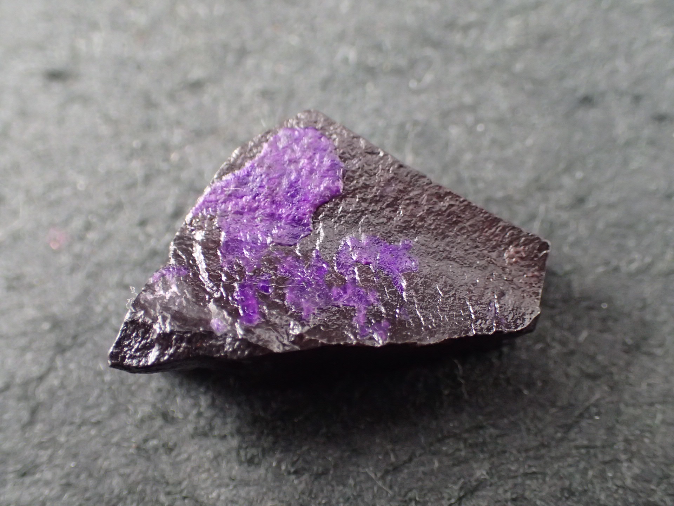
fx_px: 896
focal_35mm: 46
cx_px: 337
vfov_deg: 31.5
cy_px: 253
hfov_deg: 41.2
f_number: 3.1
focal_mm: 8.41
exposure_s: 1/100
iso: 800
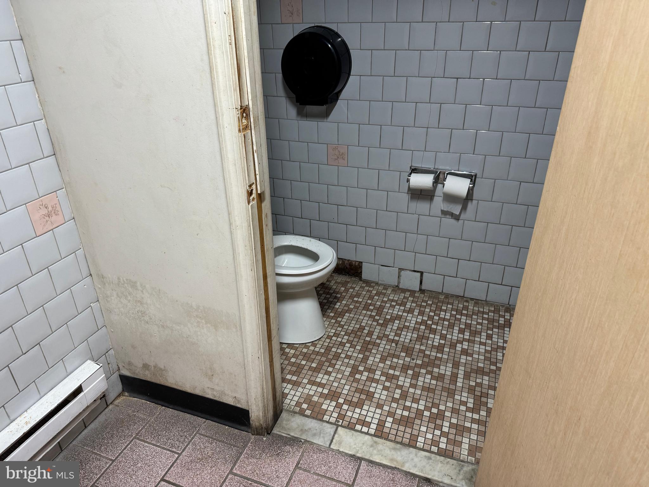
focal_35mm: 24
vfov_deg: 56.8
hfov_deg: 71.6
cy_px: 244
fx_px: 450
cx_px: 324
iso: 160
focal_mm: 6.76
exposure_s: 1/60
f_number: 1.78
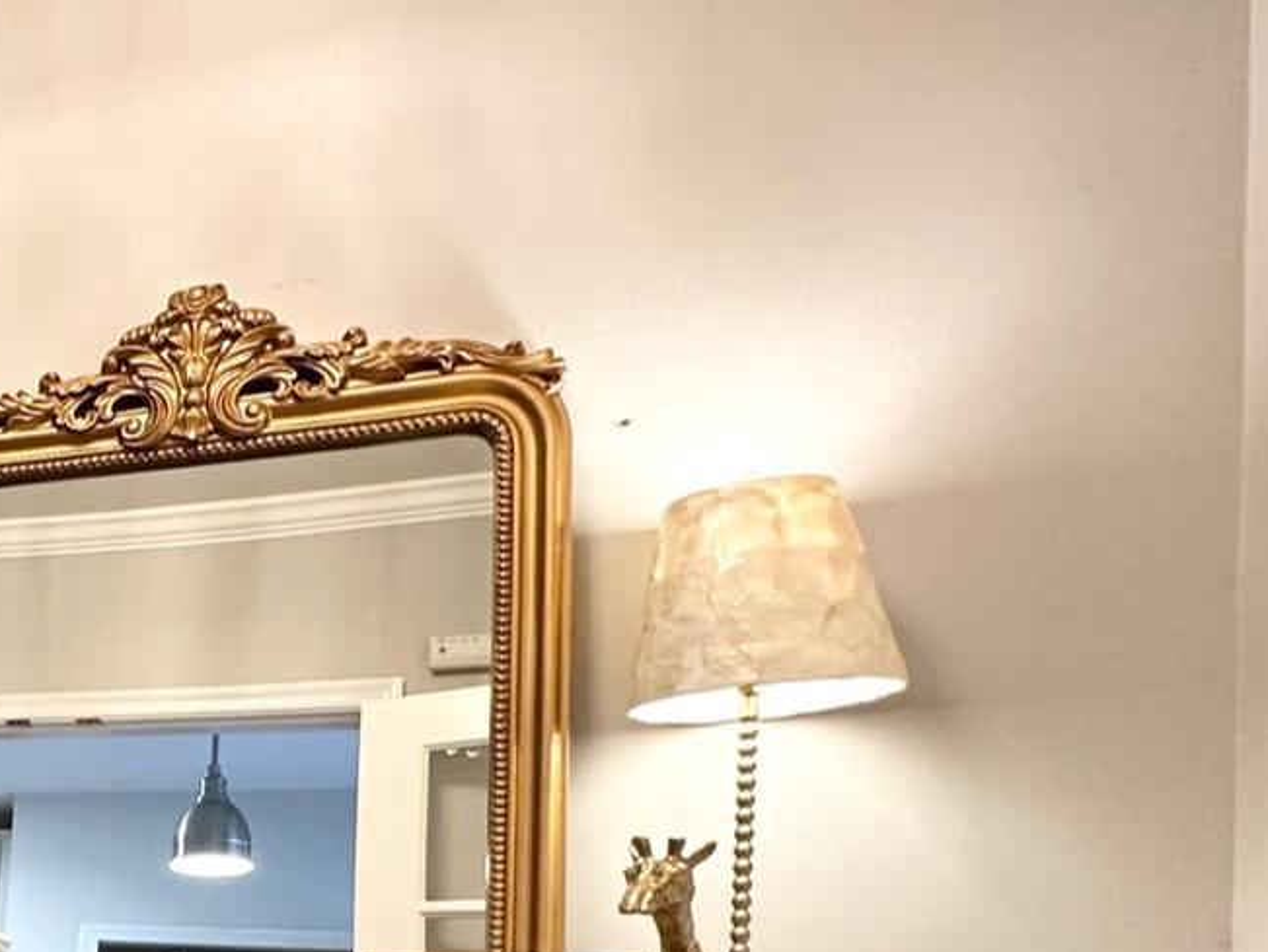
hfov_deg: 27.5
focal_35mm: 44
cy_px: 963
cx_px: -684
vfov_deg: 30.5
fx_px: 1613
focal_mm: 2.22
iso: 200
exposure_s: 1/60
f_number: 2.2
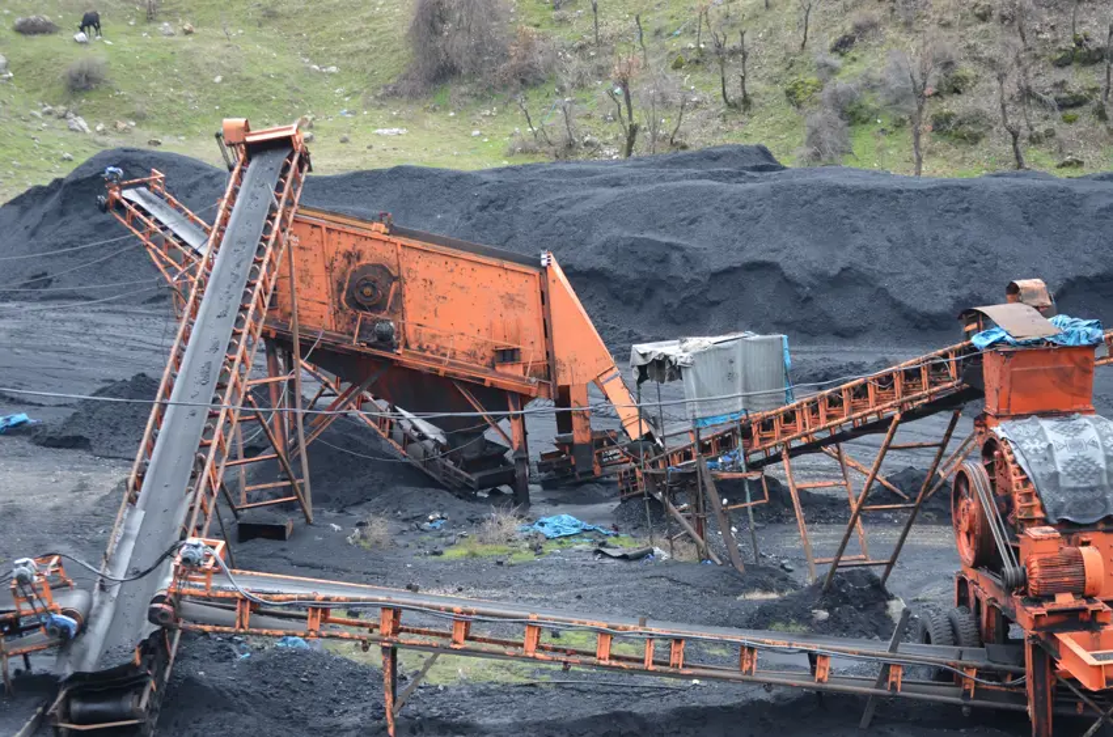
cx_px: 556
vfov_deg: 16.5
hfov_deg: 24.7
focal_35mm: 82
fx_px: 2545
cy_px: 368
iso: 200
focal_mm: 55
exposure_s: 1/125
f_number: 5.6
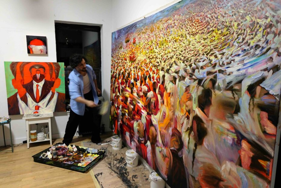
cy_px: 94
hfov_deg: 73.7
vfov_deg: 53.1
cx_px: 140
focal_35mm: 24
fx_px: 187
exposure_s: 1/30
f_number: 3.5
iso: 1250
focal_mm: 16
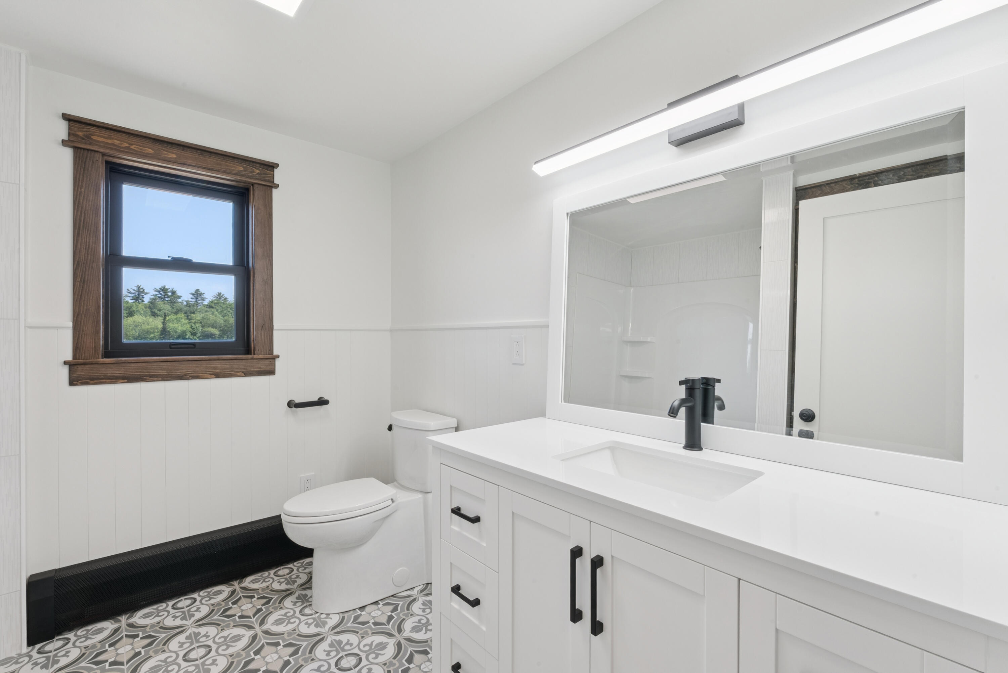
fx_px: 448
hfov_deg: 96.7
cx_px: 504
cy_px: 336
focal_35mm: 16
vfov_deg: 73.8
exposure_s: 1/1.67
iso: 320
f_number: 20
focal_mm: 16
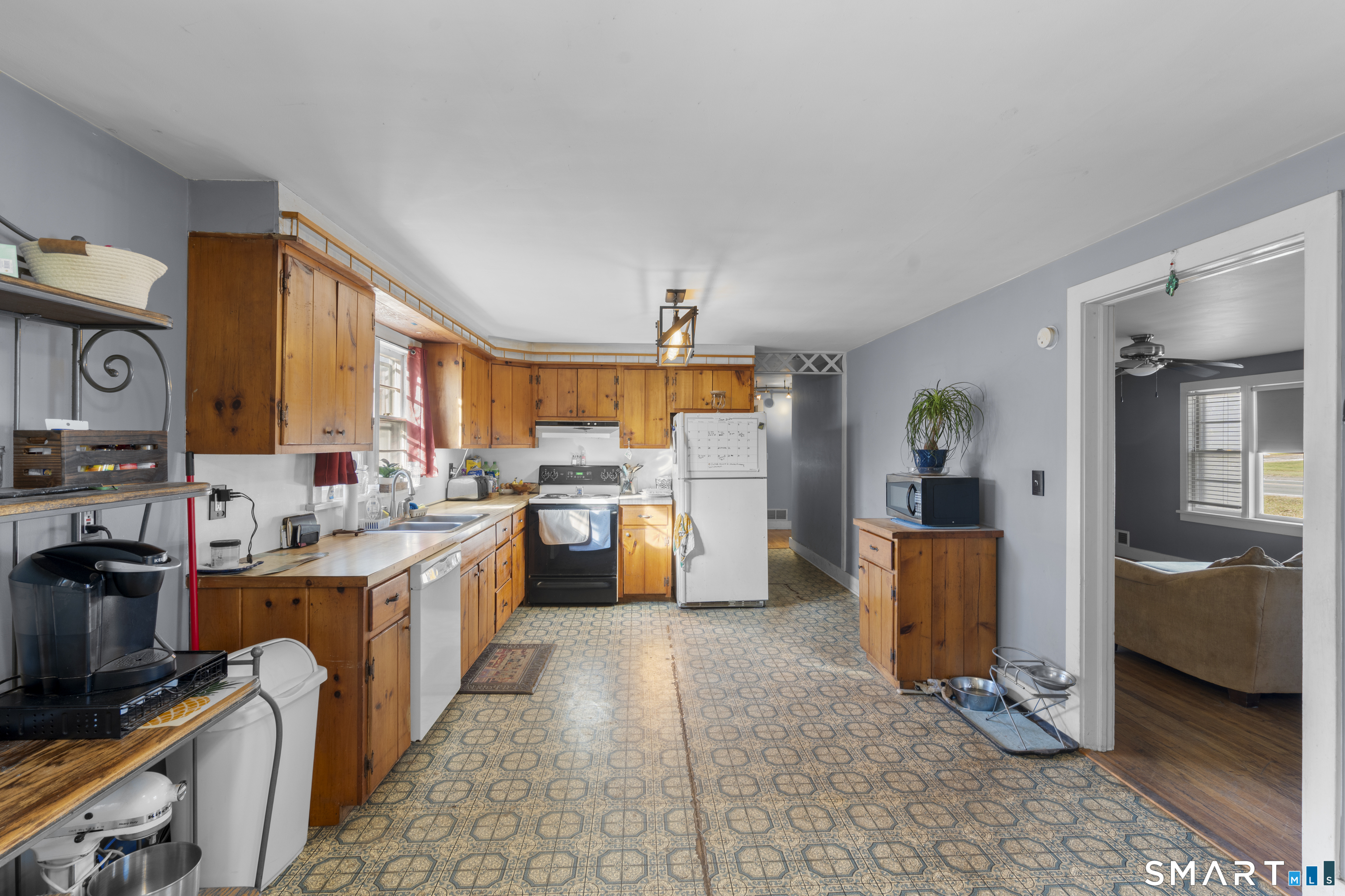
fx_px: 598
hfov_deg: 96.7
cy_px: 448
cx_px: 672
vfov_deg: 73.7
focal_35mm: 16
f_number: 9
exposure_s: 2
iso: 200
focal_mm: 16
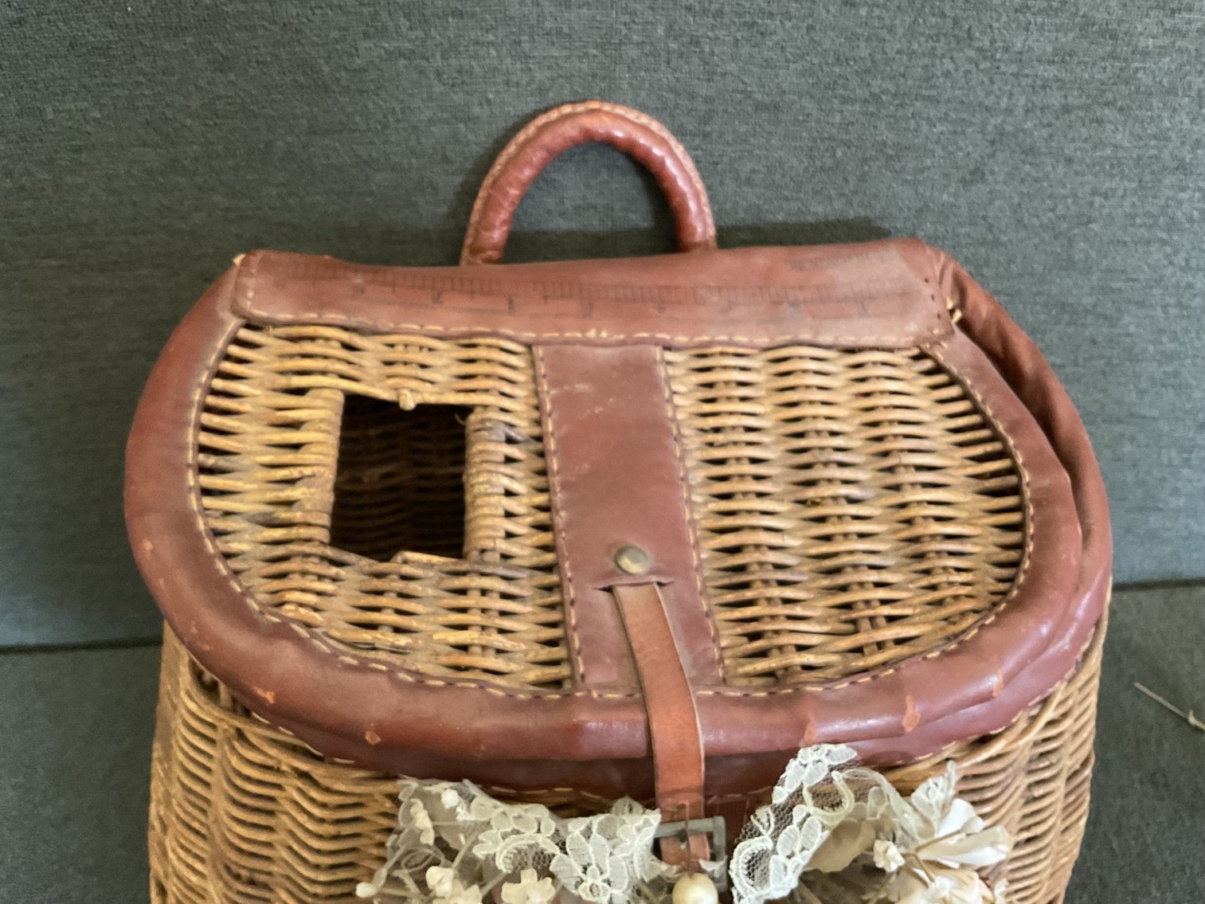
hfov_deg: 61.7
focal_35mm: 29
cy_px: 452
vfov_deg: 48.2
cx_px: 602
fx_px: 1010
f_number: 1.8
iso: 400
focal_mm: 3
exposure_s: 1/30
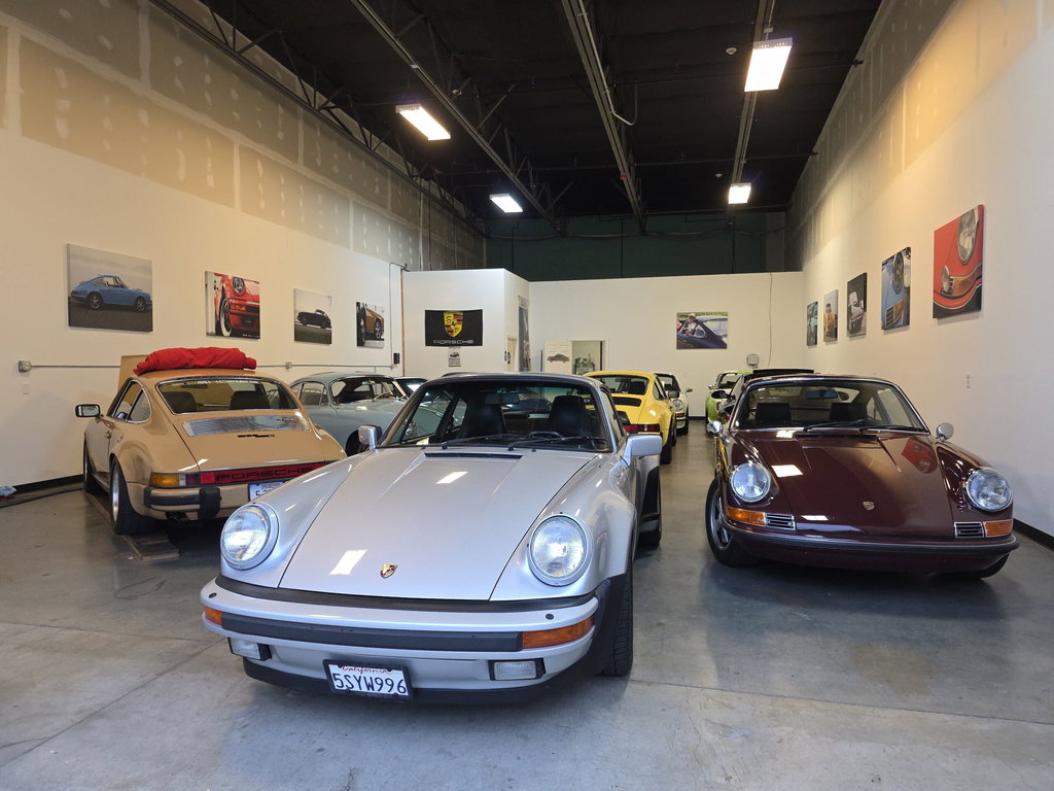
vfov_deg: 58.9
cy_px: 396
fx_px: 700
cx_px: 527
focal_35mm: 23
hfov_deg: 73.9
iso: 250
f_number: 1.7
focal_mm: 6.3
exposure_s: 1/120
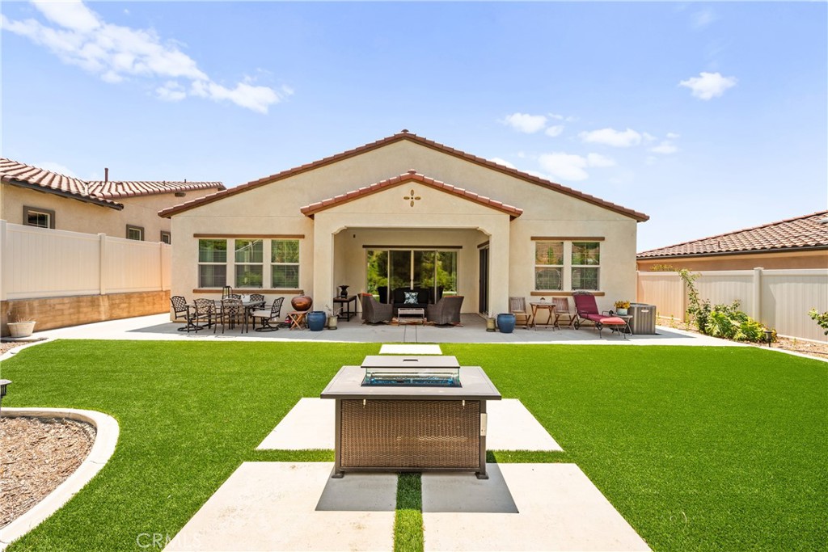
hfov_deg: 104.2
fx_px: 322
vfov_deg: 81.2
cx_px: 414
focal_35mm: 14
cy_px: 276
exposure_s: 1/200
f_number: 8
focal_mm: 14
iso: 100
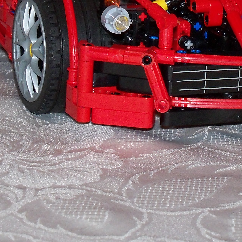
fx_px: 1606
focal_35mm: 203
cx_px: 127
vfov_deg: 8.6
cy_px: 8
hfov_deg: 8.6
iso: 200
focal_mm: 14.2
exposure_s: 1/40
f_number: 4.1
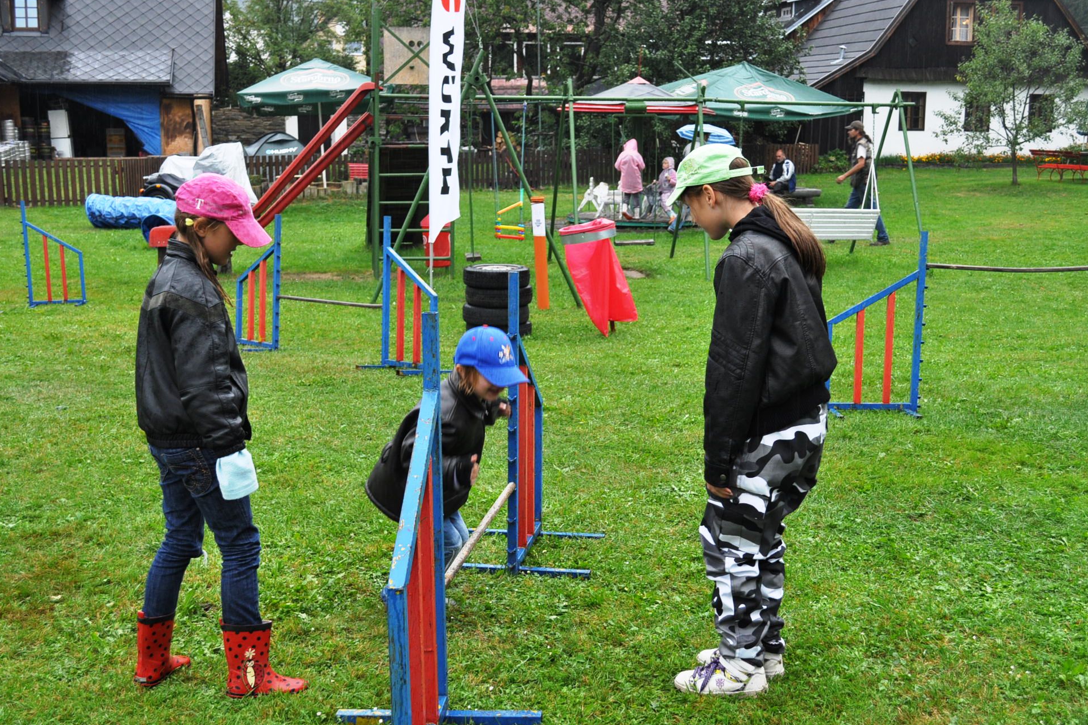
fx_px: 1209
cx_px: 575
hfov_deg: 48.4
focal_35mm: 40
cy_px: 386
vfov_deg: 33.4
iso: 400
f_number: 5
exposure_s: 1/100
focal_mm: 24
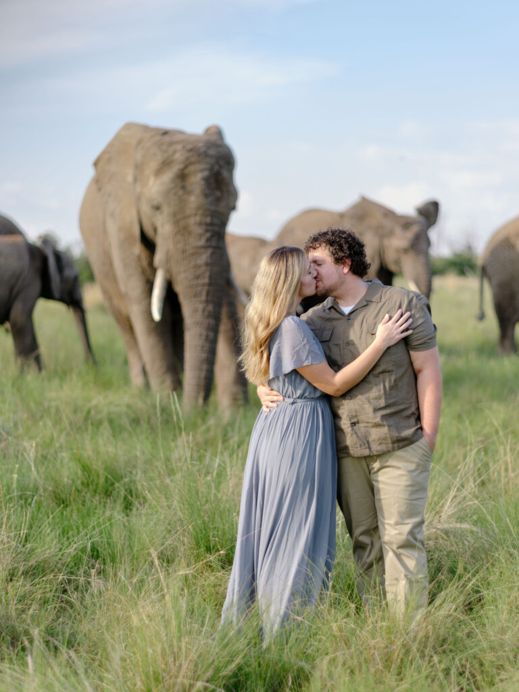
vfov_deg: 30.7
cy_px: 346
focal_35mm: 63
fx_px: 1259
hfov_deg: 23.3
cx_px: 260
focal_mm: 80
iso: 100
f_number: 2
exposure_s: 1/800
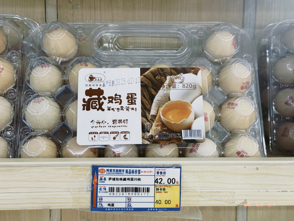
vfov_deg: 30.3
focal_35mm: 48
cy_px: 110
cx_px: 147
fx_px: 408
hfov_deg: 39.7
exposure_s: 1/50
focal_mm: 6.76
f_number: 1.78
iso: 125
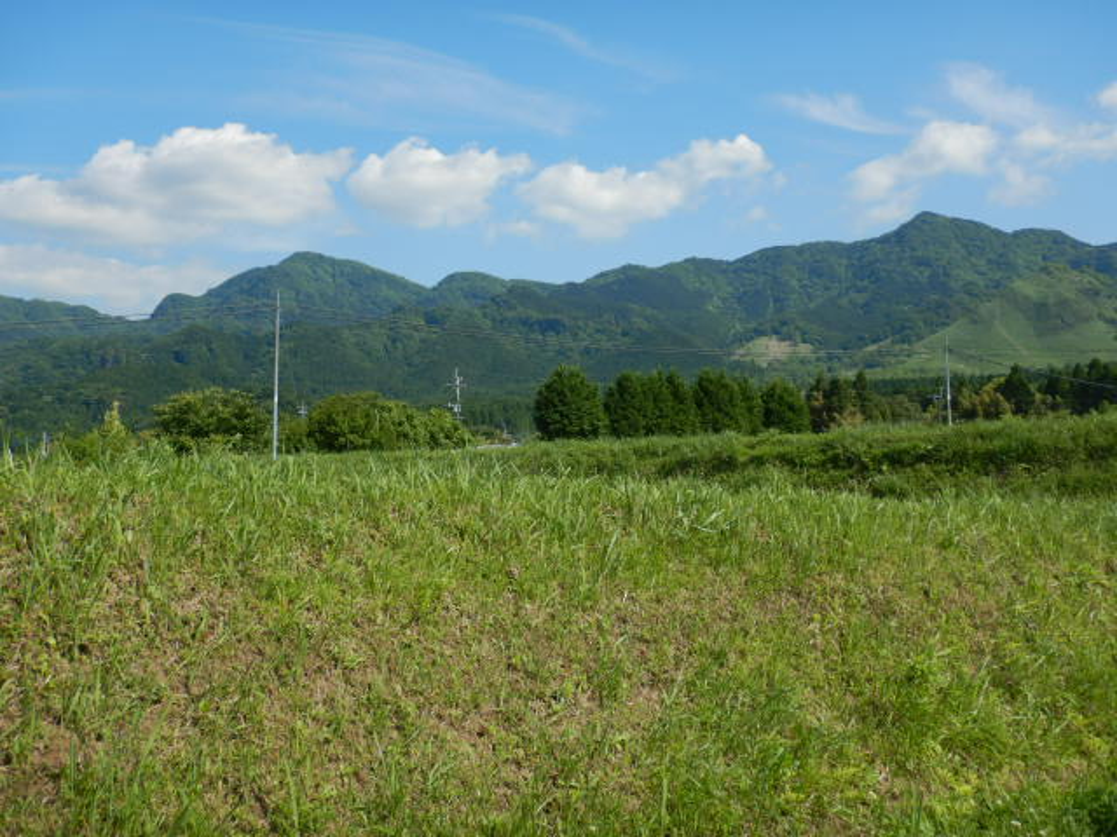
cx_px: 558
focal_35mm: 48
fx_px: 1549
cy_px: 418
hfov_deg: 39.7
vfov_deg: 30.3
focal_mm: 8.5
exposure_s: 1/800
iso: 125
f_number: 4.3
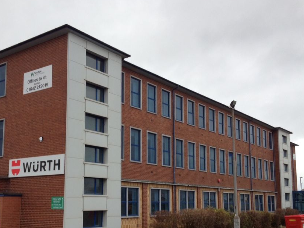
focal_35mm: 48
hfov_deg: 39.5
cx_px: 122
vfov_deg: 30.1
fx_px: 422
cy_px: 146
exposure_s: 1/223
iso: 50
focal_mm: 4.28
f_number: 2.4
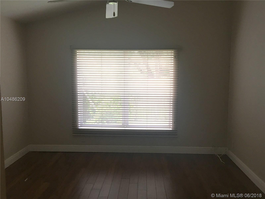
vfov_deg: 48.2
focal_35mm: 29
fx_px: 222
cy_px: 100
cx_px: 132
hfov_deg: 61.7
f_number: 2.2
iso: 40
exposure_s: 1/15
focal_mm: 4.15
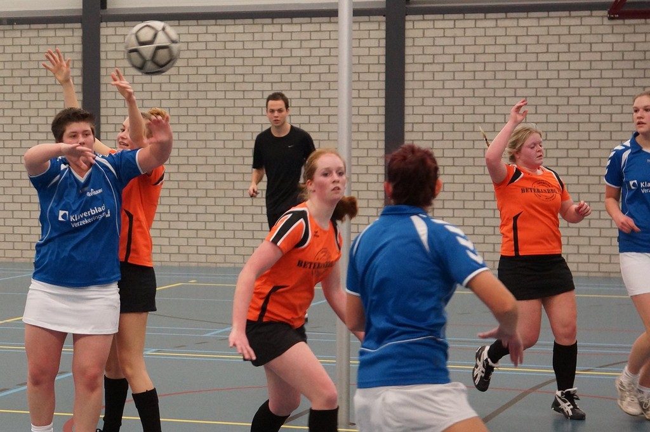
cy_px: 216
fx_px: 1082
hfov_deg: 33.4
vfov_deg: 22.6
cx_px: 325
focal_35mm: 60
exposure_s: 1/200
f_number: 3.2
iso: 1000
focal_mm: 40
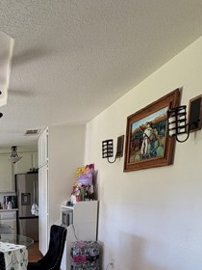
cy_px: 256
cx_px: -8
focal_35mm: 32
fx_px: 249
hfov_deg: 38.3
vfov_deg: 48.9
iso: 250
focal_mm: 2.22
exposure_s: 1/60
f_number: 2.2
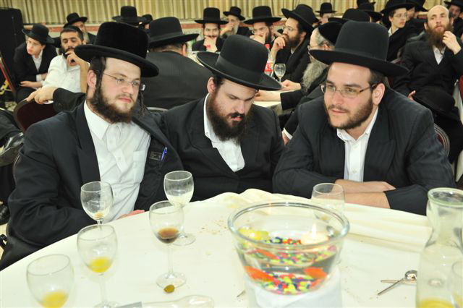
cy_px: 154
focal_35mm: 38
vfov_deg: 35.0
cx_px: 232
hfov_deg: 50.7
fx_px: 488
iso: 800
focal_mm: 38
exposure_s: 1/60
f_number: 7.1
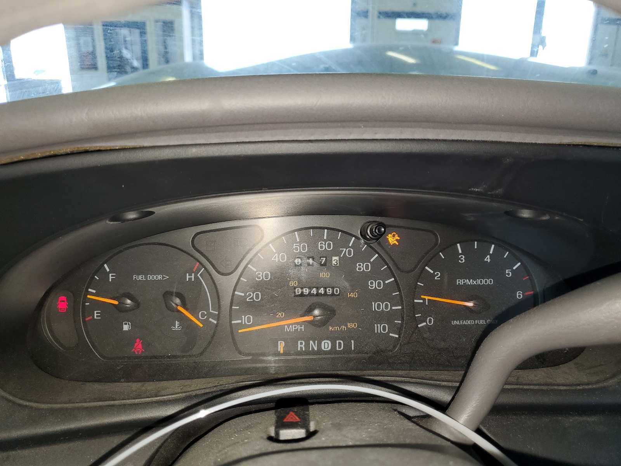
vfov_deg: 53.1
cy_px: 233
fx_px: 466
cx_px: 310
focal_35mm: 26
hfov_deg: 67.3
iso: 50
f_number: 1.5
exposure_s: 1/125
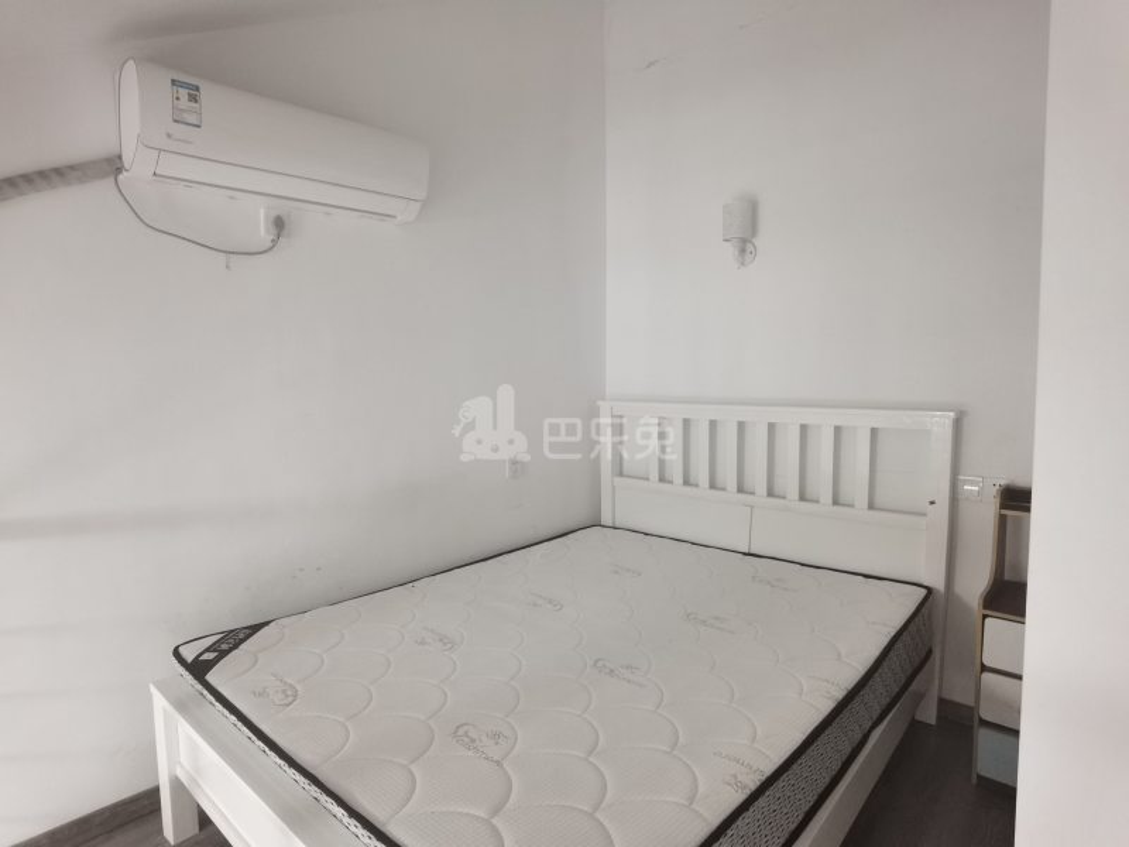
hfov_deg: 87.8
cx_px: 564
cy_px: 424
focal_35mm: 18
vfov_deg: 71.6
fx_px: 587
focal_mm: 4.4
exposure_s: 1/33.3
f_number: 1.8
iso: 500
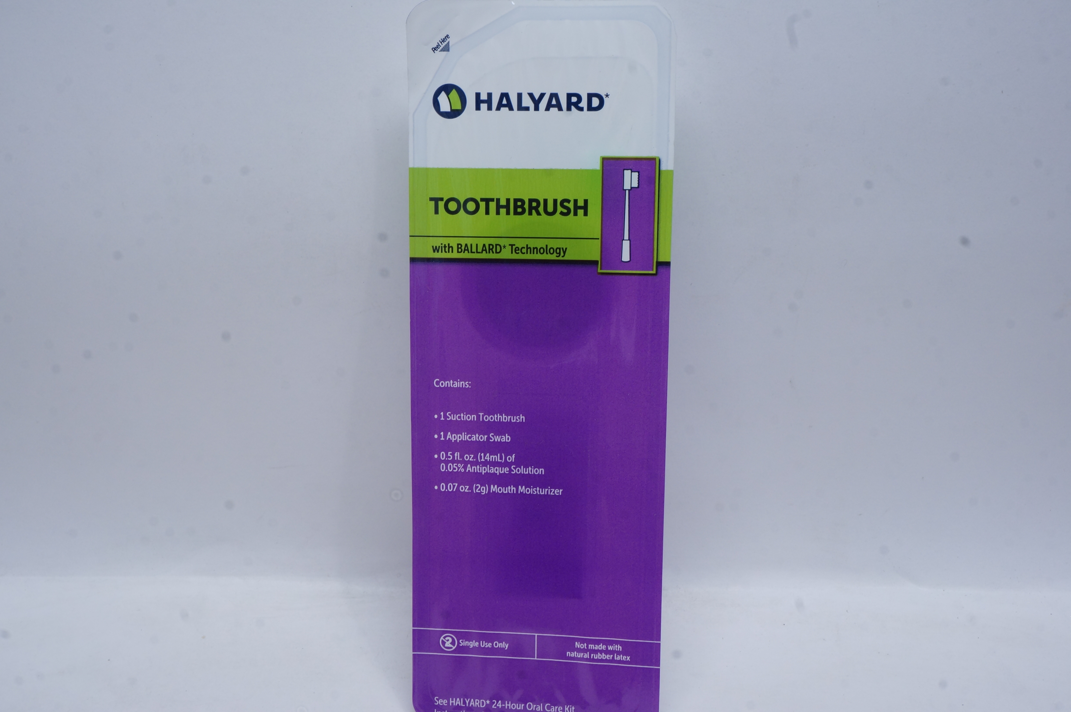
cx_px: 536
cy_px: 356
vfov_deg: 31.8
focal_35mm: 42
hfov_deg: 46.4
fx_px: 1248
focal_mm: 28
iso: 400
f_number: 18
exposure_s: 1/6
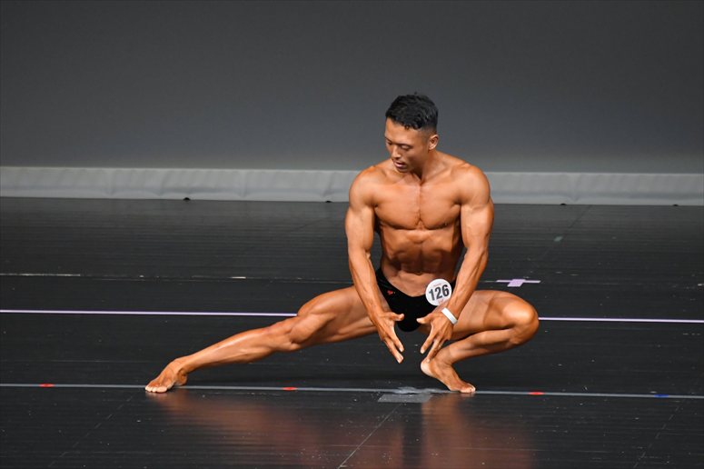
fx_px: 8796
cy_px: 234
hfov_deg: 4.6
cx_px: 352
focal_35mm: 450
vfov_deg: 3.1
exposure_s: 1/400
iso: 4000
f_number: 5.6
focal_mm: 300
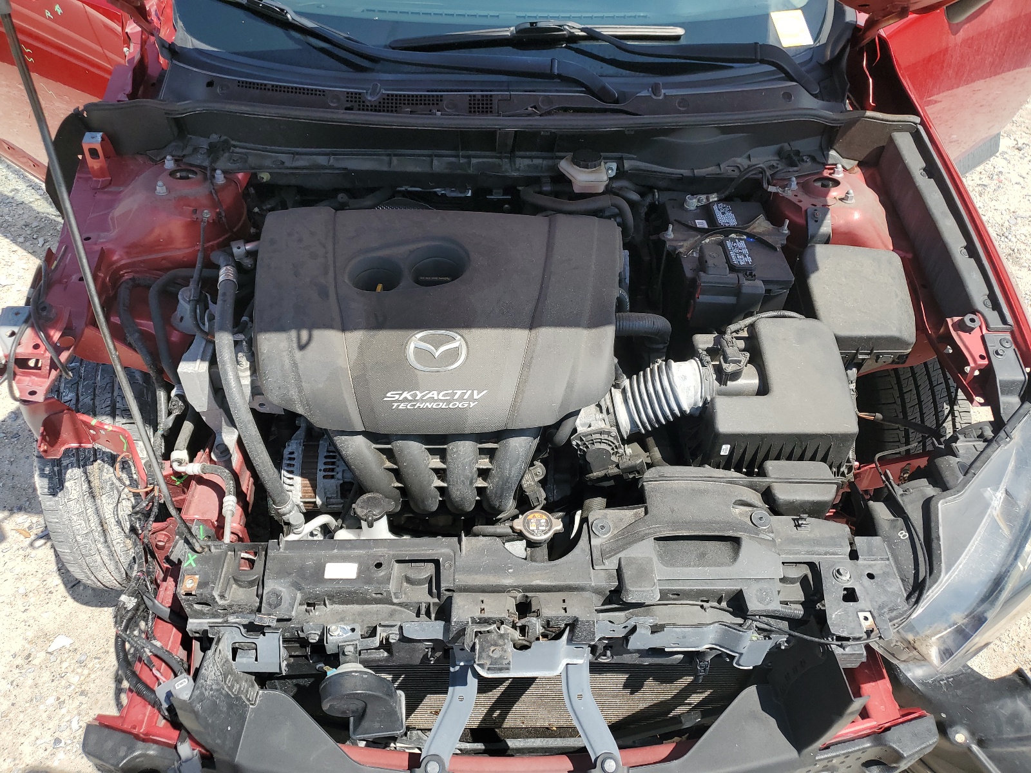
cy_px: 386
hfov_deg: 67.3
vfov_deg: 53.1
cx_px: 516
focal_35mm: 26
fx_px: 774
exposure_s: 1/2000
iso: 50
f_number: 1.5
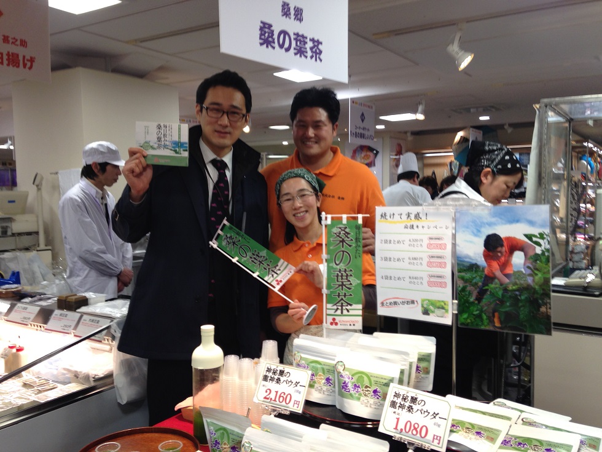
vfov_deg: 42.9
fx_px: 574
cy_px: 226
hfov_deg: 55.4
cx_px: 301
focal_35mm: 33
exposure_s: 1/30
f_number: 2.4
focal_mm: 4.12
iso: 50
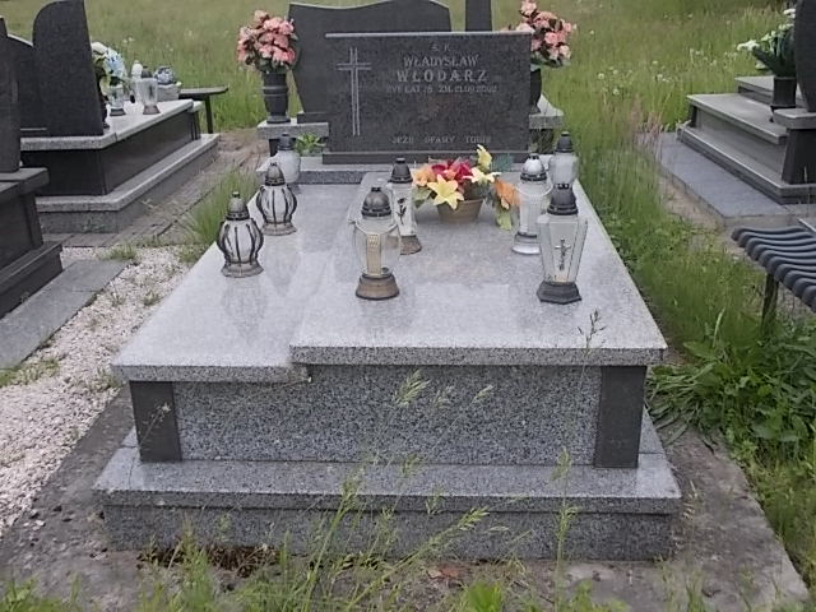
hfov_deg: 49.0
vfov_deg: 37.7
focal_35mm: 38
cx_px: 408
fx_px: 896
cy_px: 306
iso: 80
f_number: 3.1
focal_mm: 5.3
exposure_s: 1/400
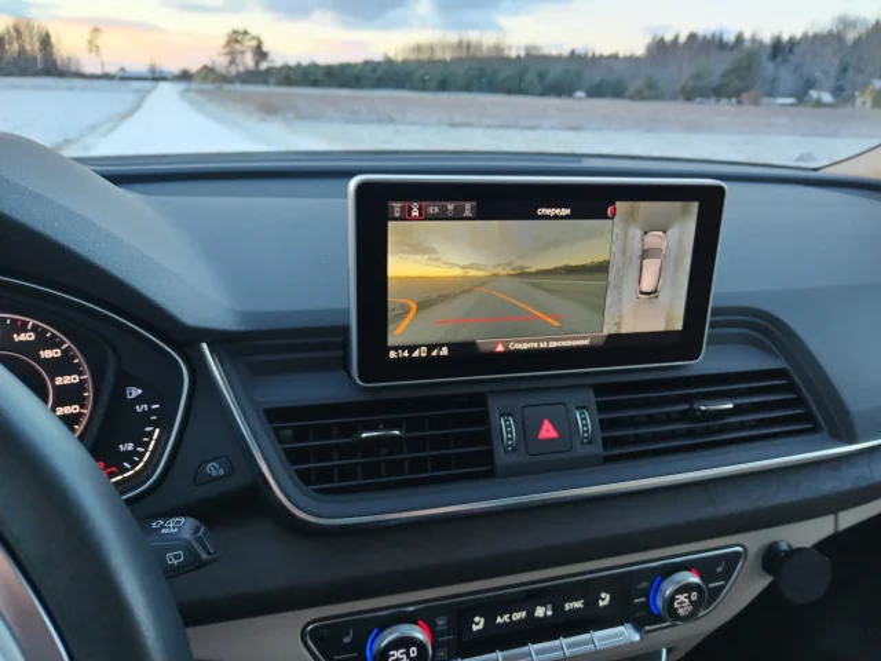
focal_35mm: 26
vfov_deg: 53.1
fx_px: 662
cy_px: 330
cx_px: 440
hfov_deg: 67.3
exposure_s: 1/33.3
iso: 173
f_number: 1.8
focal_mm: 4.75
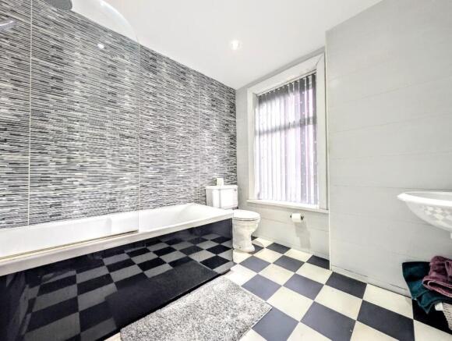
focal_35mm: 12
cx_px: 226
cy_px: 170
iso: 59
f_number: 1.7
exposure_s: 1/33.3
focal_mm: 2.02
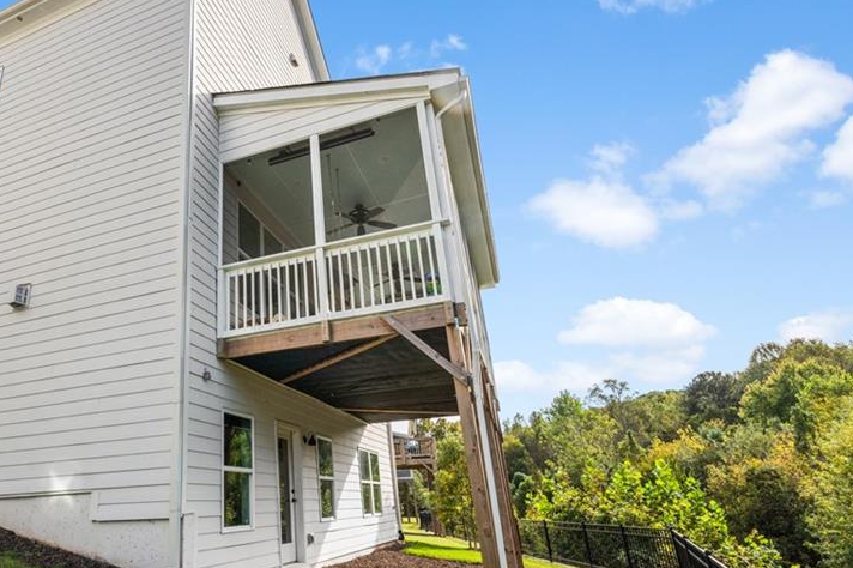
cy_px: 308
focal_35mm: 24
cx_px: 284
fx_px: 562
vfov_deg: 53.6
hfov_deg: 72.2
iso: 1250
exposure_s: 1/1600
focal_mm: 16.5
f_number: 10
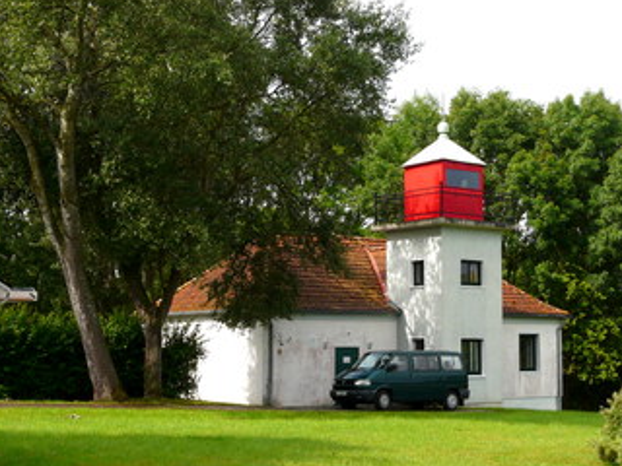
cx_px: 362
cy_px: 250
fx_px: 1168
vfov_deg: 22.6
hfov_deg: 29.8
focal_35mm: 65
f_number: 5.6
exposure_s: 1/400
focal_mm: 8.5
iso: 100
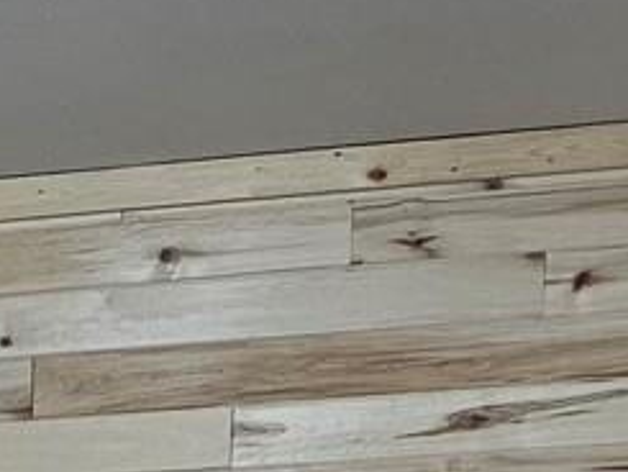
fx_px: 2723
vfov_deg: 8.8
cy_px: 1193
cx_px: -884
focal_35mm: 150
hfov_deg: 11.1
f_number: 1.7
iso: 160
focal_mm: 6.3
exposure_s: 1/120
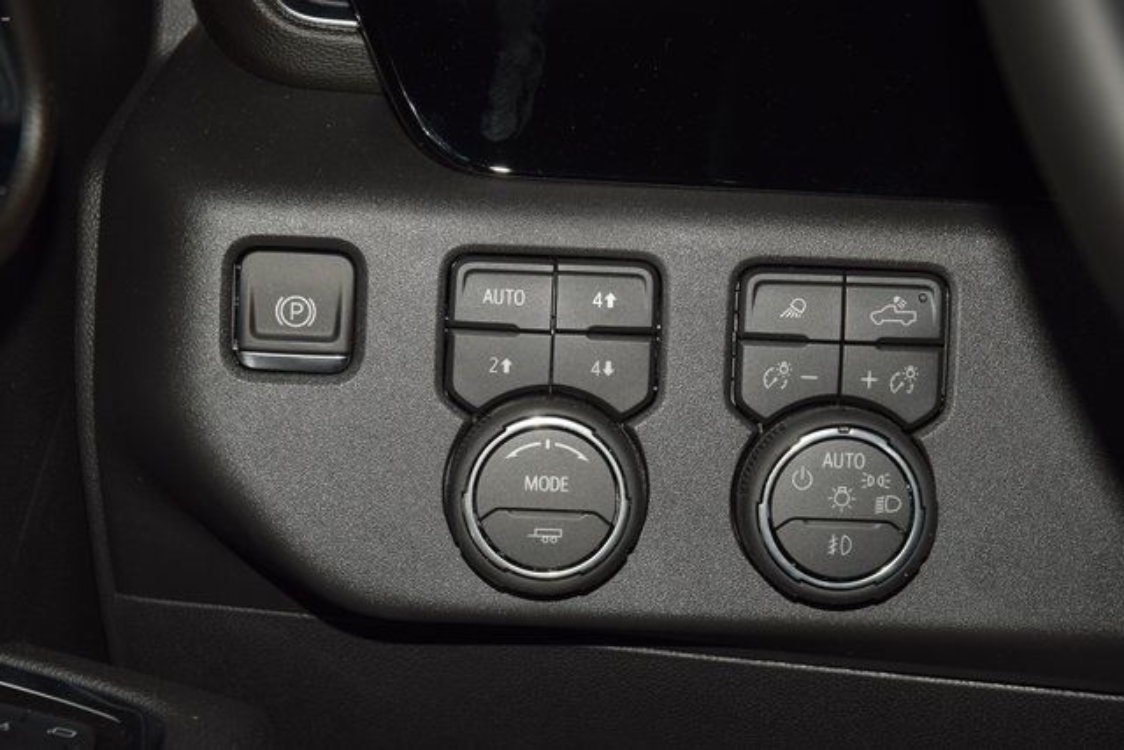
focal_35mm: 105
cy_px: 375
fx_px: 3279
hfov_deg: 19.5
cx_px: 562
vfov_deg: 13.0
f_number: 8
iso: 100
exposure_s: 1/125
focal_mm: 70
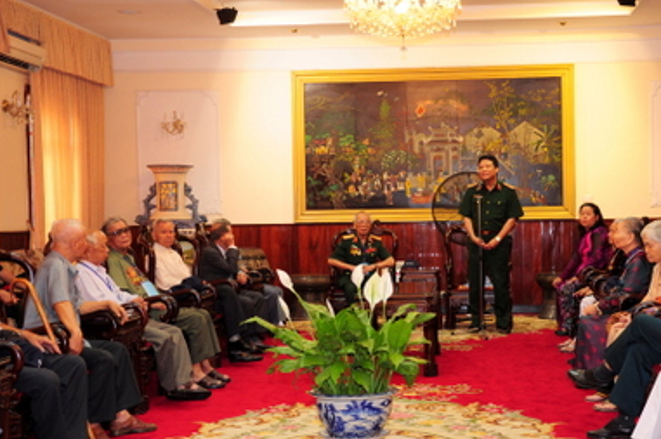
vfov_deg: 22.9
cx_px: 402
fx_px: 1082
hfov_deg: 33.8
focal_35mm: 59
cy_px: 248
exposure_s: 1/30
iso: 500
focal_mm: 30
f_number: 4.2
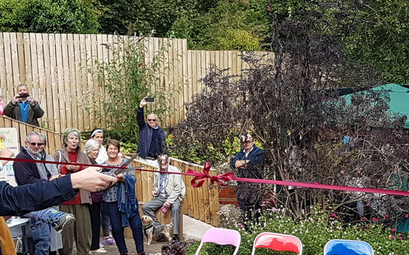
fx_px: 646
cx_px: 222
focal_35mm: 58
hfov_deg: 35.1
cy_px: 190
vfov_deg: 22.2
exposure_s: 1/662
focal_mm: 4.2
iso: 40
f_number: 1.7
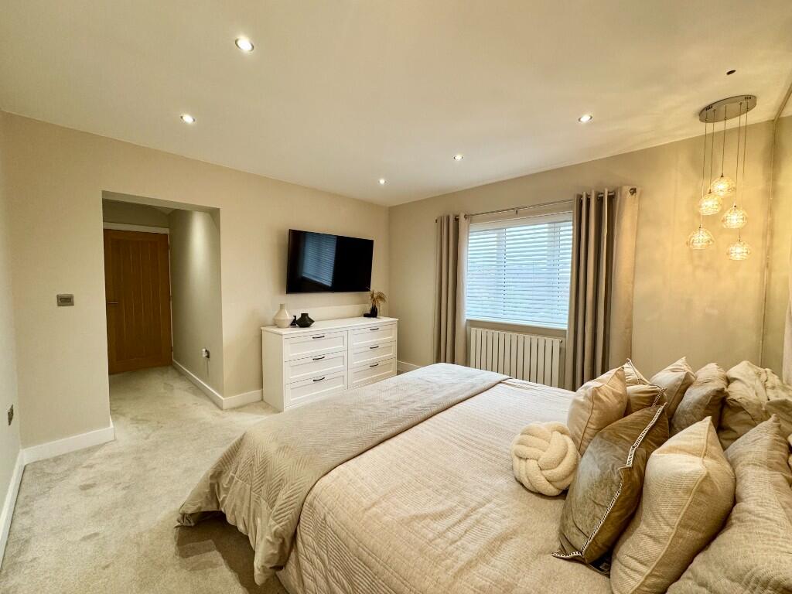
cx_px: 396
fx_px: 320
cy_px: 297
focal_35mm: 14
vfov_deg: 85.7
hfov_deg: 102.1
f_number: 2.2
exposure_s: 1/100
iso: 160
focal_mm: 2.22
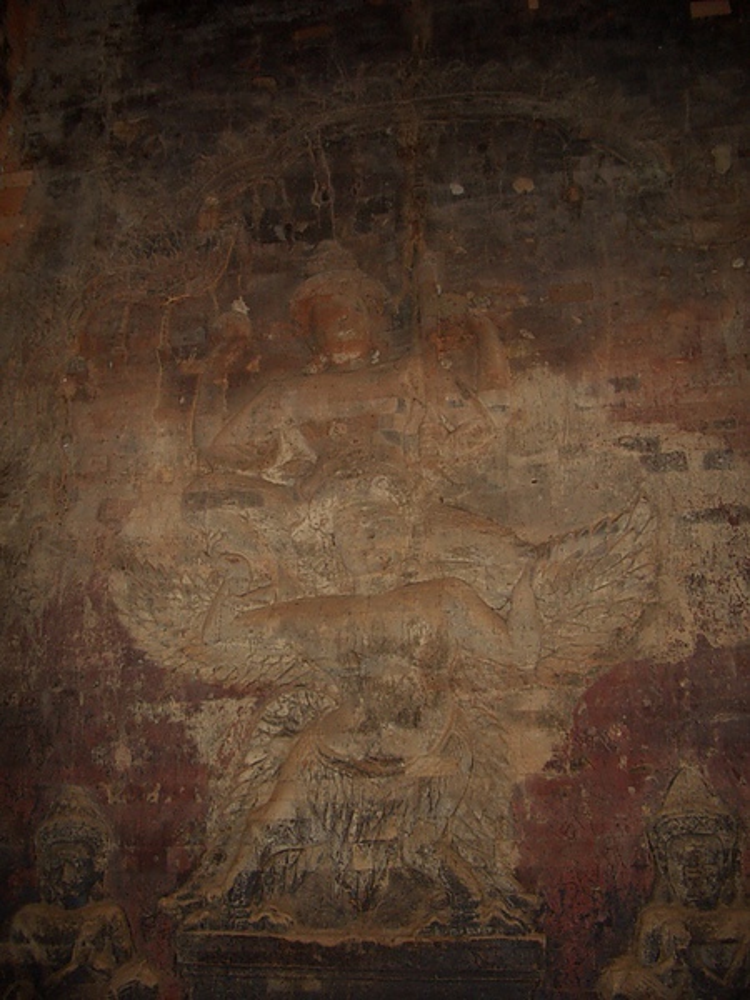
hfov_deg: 40.7
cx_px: 375
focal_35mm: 35
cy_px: 500
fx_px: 1011
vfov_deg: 52.6
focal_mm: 5.8
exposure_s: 1/60
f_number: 2.6
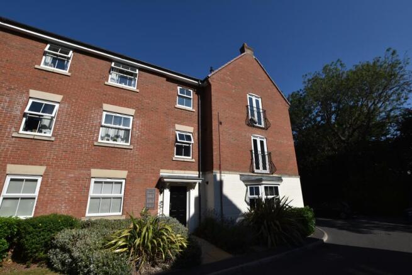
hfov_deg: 100.4
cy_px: 138
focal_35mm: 15
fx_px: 172
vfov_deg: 77.4
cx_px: 206
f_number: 9
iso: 100
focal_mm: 10
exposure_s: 1/320
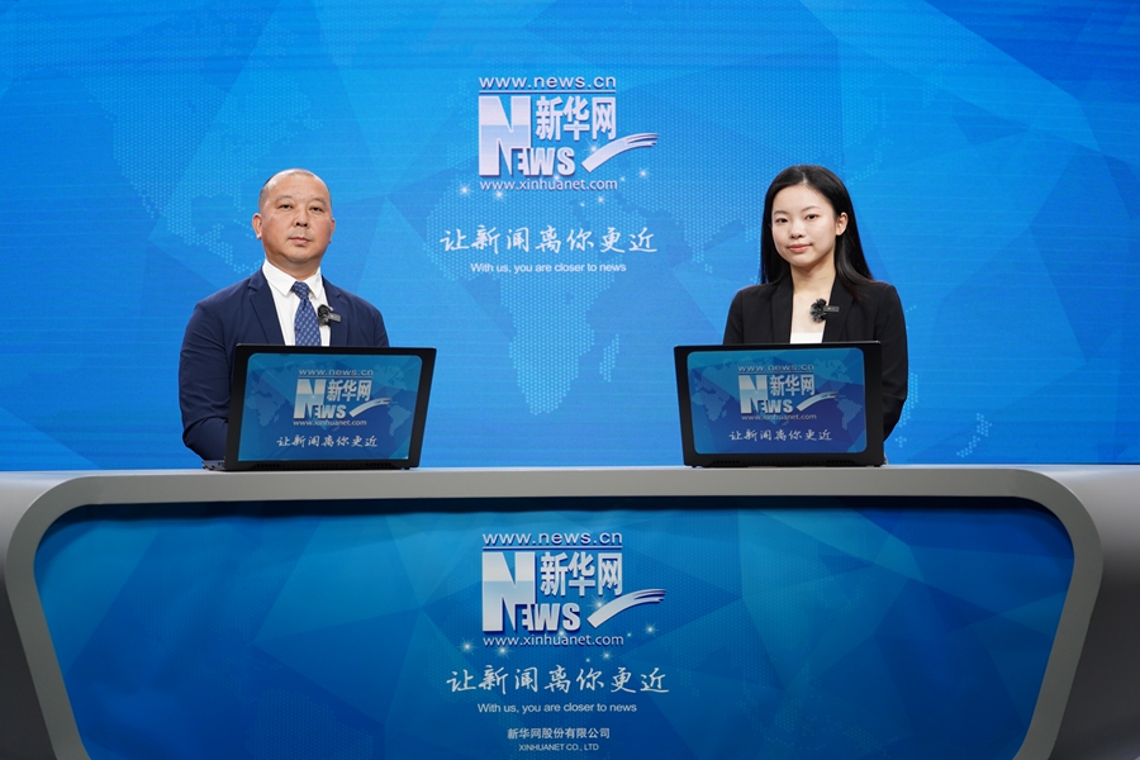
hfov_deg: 41.1
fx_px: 1520
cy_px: 380
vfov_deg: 28.1
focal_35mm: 48
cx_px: 570
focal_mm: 48
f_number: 4
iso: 640
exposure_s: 1/200
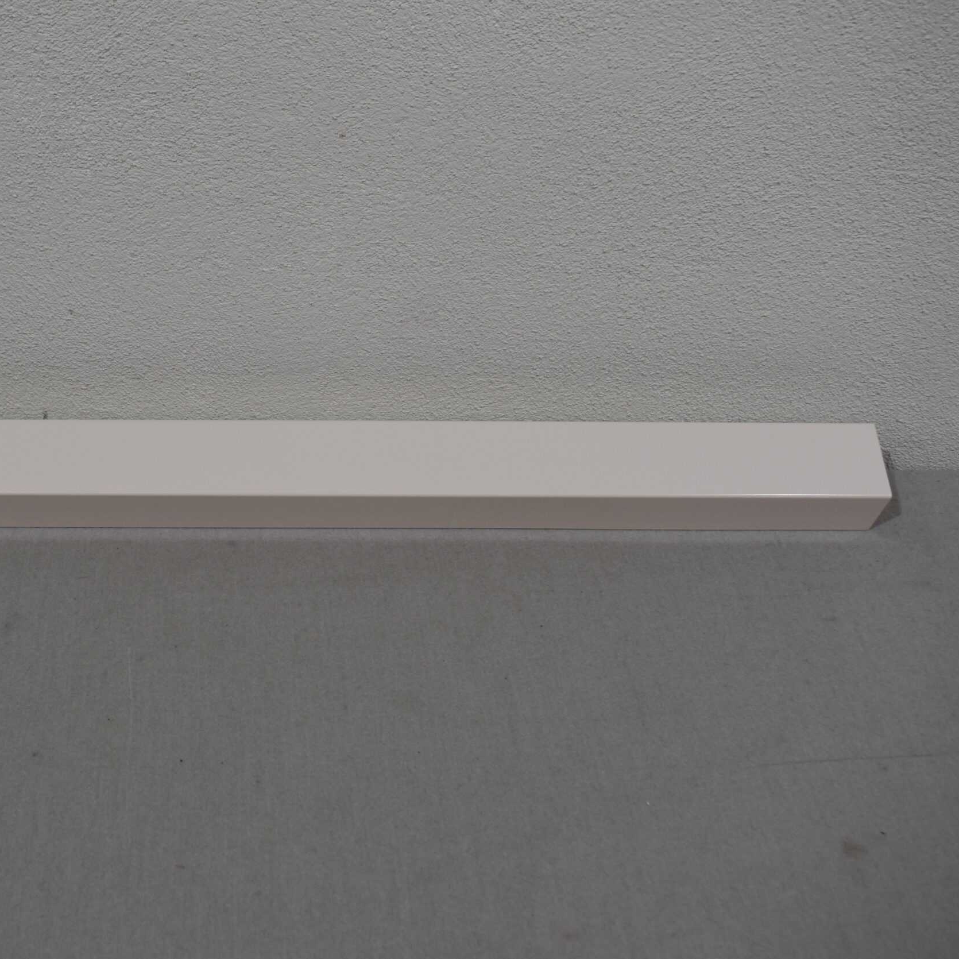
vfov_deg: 39.2
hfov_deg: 38.7
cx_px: 319
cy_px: 469
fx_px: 1348
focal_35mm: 43
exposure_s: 1/125
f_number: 5.6
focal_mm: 22
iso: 250
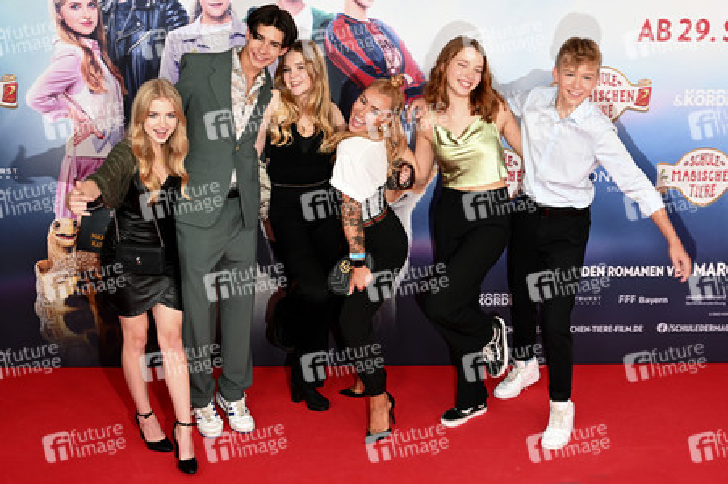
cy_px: 242
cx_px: 364
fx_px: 950
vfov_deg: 28.6
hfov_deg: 41.9
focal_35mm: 47
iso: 1000
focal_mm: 47
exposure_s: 1/125
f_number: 8
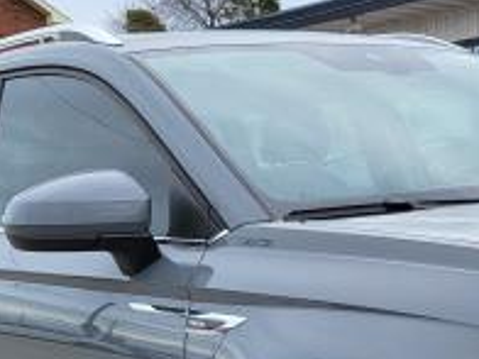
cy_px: 381
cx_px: 464
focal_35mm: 85
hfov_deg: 22.3
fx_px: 1176
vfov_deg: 16.9
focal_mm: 5.4
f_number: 1.8
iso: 40
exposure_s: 1/1189
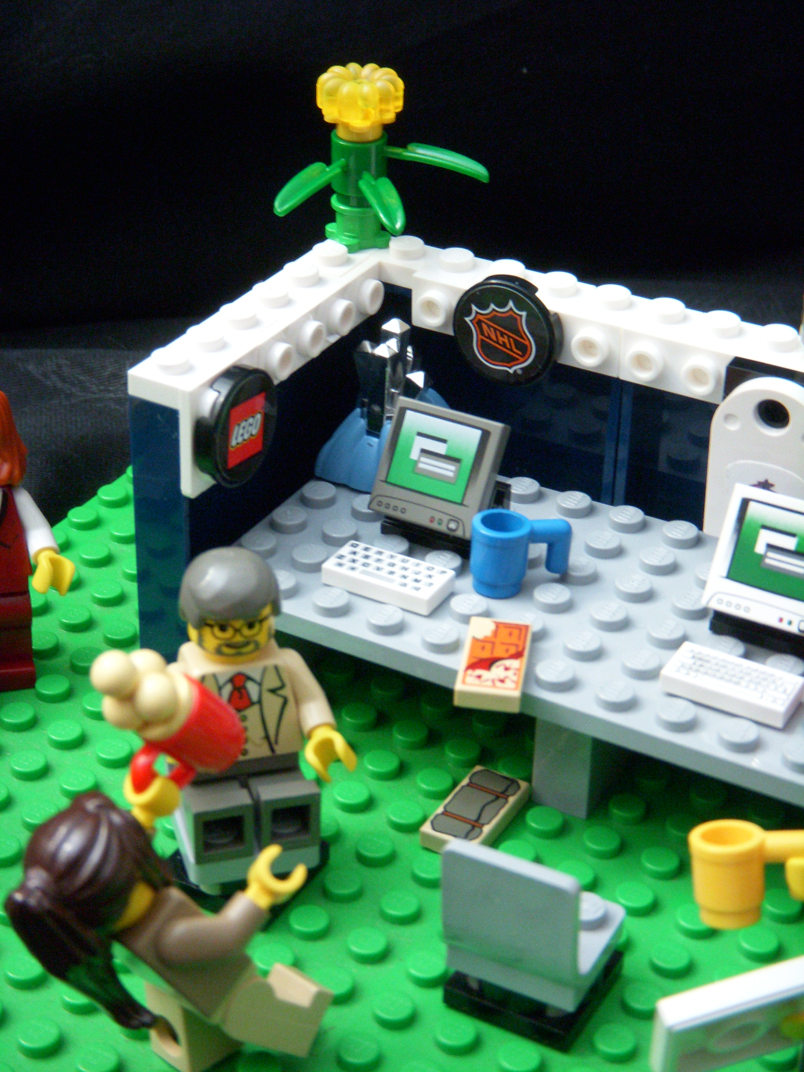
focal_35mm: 76
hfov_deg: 19.4
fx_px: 2354
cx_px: 402
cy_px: 536
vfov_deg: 25.7
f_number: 3.8
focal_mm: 12.6
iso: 400
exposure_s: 1/10
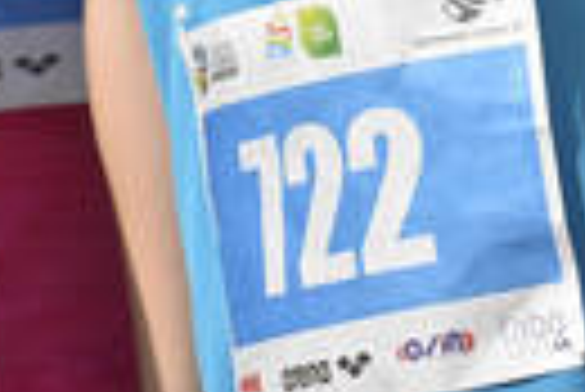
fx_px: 9989
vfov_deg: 2.2
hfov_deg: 3.4
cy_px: -556
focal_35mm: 614
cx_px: 364
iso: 200
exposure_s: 1/4000
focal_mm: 125
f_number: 4
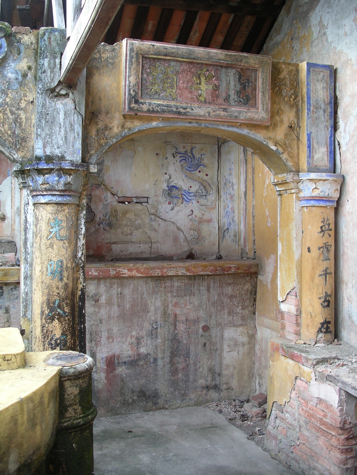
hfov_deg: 38.7
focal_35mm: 37
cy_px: 238
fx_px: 509
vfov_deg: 50.1
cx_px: 178
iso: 200
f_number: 2.8
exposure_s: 1/10
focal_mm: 7.8
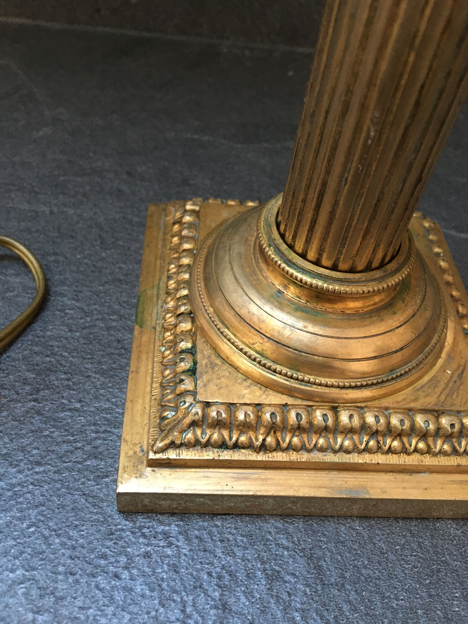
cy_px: 312
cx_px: 234
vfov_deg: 61.7
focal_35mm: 29
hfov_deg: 48.2
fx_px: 523
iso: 400
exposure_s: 1/17
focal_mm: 4.15
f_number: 2.2
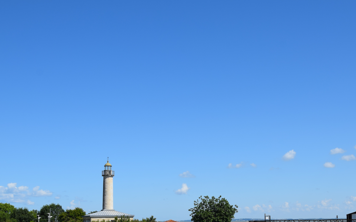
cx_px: 219
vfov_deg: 22.9
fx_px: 543
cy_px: 173
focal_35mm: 56
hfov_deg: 36.1
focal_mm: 24
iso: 200
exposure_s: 1/500
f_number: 11
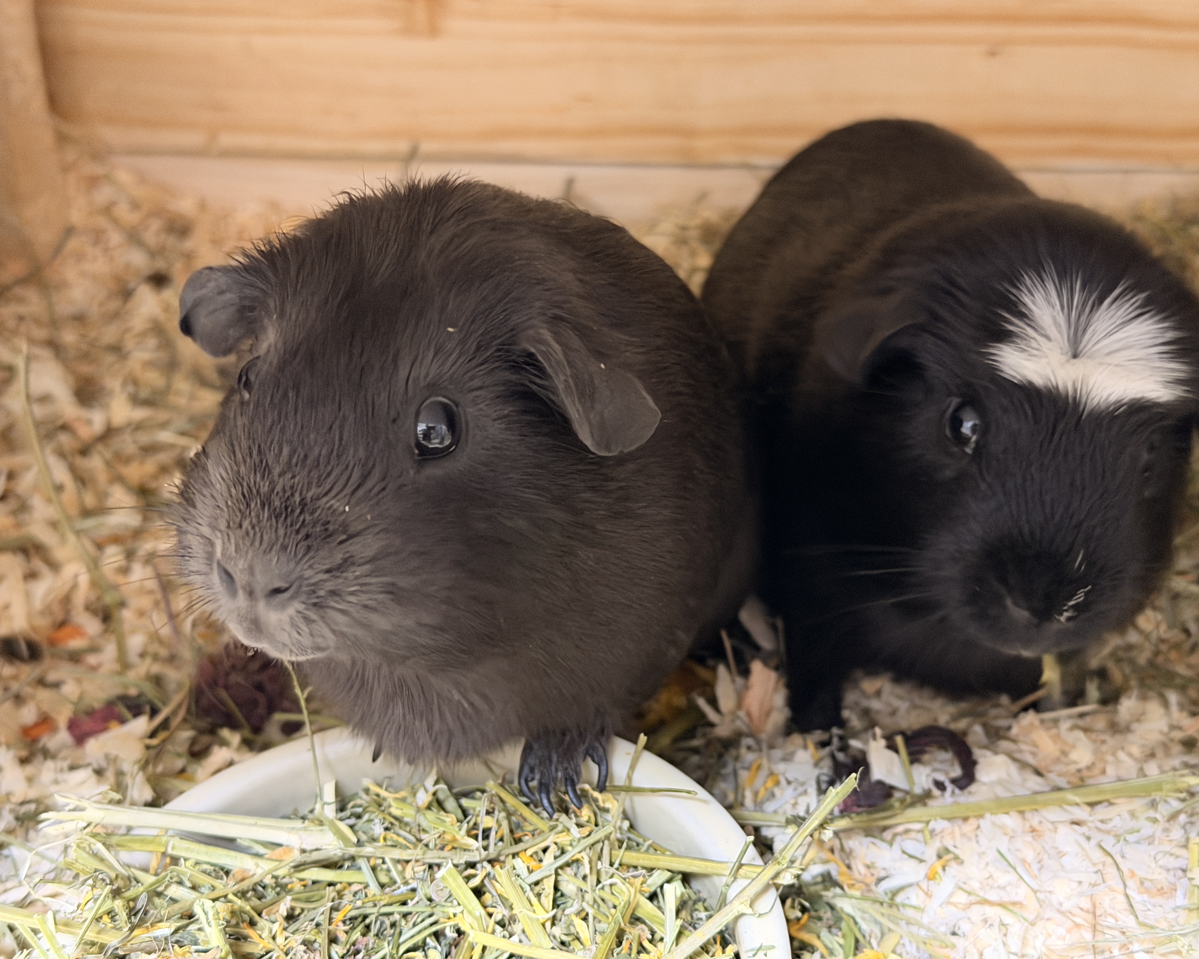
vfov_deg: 29.7
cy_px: 484
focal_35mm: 51
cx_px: 643
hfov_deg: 36.6
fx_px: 1810
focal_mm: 6.76
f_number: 1.78
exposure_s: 1/23
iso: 800
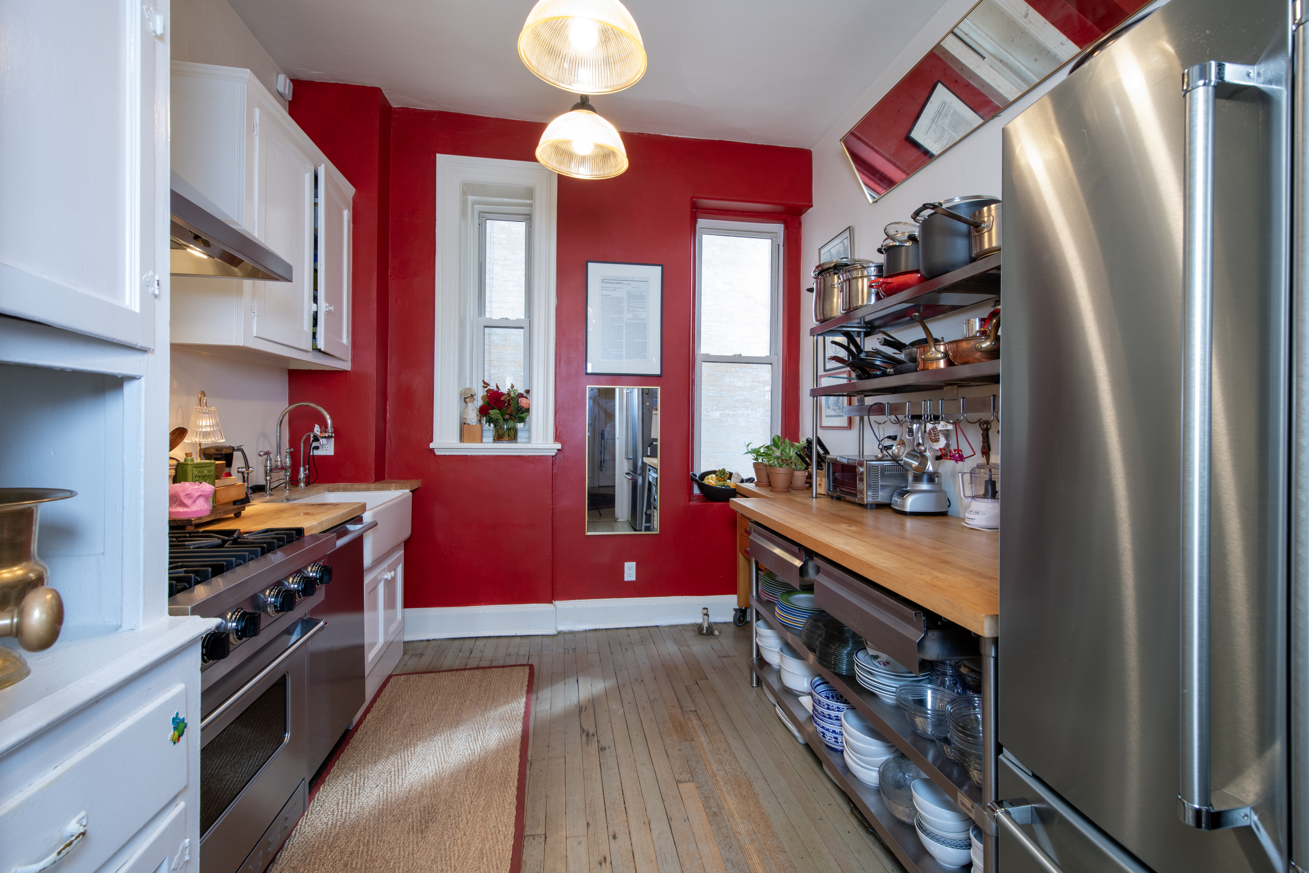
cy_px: 436
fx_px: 582
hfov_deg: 96.7
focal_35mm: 16
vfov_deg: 73.7
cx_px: 654
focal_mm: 16
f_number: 11
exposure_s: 1/1.67
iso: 200
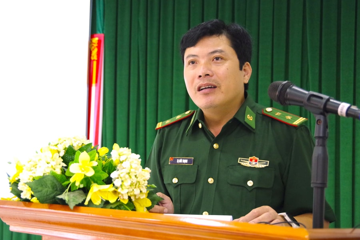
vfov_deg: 25.1
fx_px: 540
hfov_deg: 36.9
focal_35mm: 54
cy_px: 120
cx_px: 180
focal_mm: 36
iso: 3200
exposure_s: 1/100
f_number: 4.5
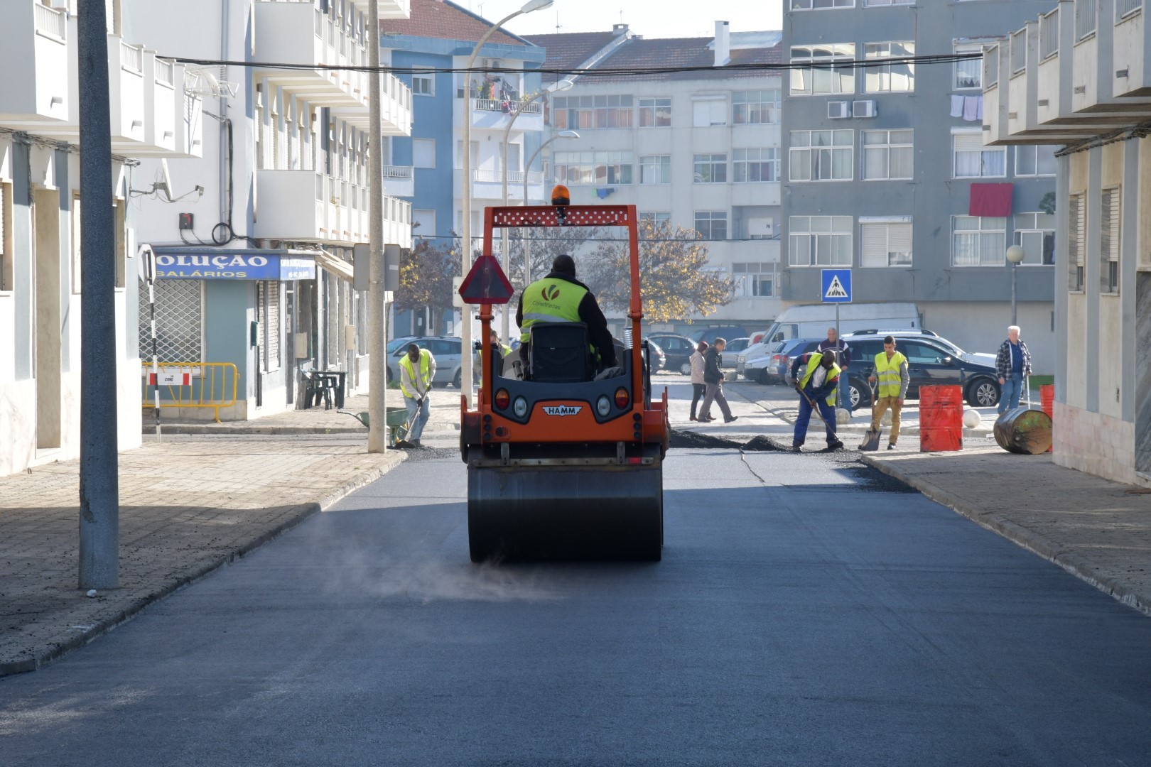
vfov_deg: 11.4
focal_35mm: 120
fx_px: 3836
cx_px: 576
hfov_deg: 17.1
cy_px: 384
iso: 400
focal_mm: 80
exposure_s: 1/160
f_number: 14
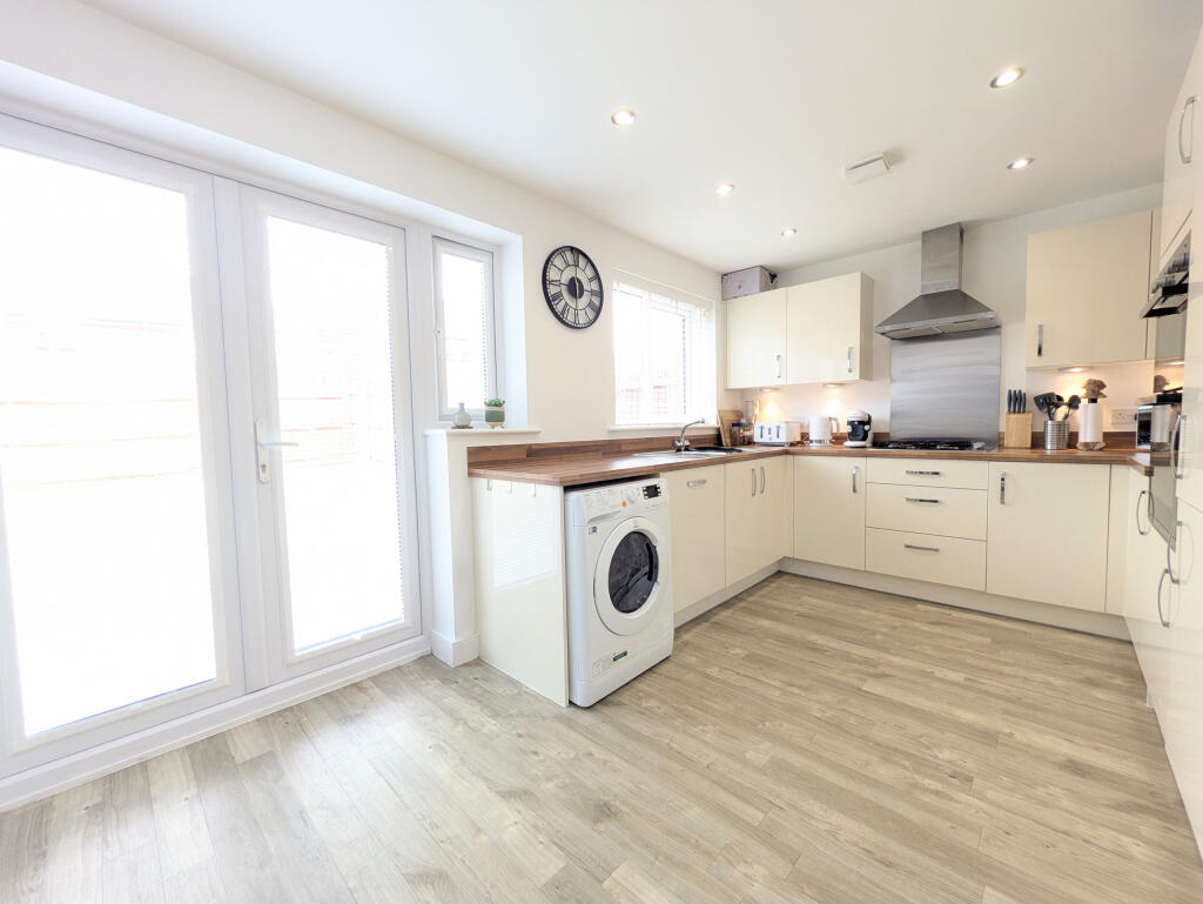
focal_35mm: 14
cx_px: 602
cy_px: 452
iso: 97
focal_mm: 1.83
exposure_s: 1/50
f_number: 2.2
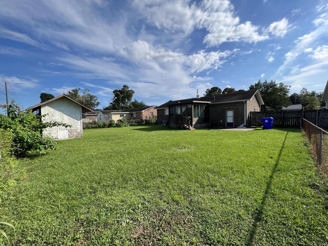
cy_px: 123
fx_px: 123
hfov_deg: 106.2
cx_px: 164
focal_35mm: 13
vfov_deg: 89.9
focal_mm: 1.57
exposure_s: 1/1727
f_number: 1.8
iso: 32
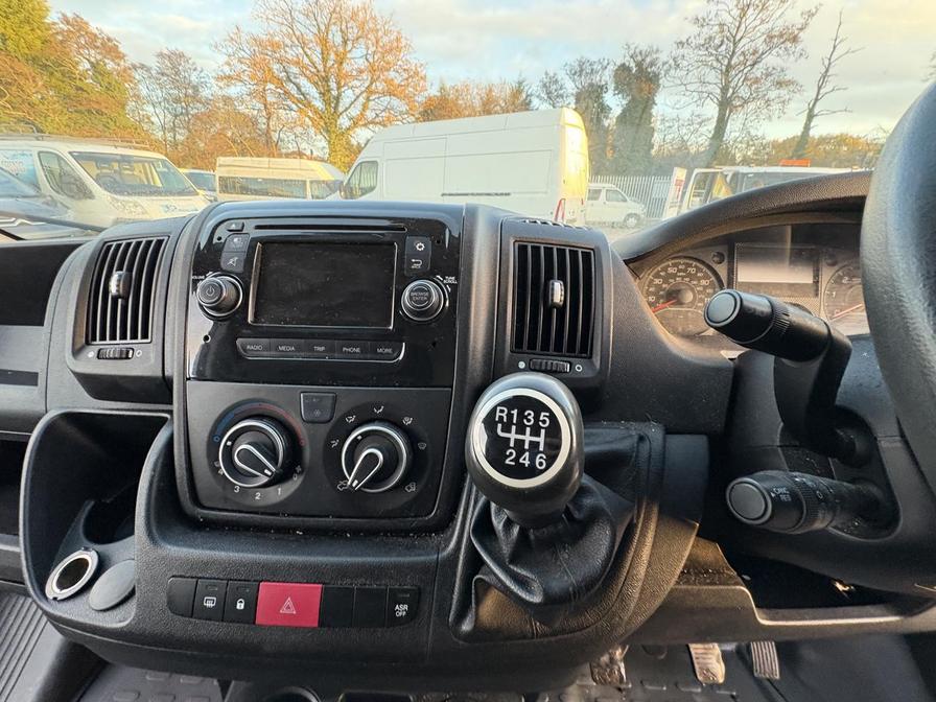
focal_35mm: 14
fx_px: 379
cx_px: 468
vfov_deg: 85.7
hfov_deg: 102.1
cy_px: 351
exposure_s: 1/60
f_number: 2.2
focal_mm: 2.22
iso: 400
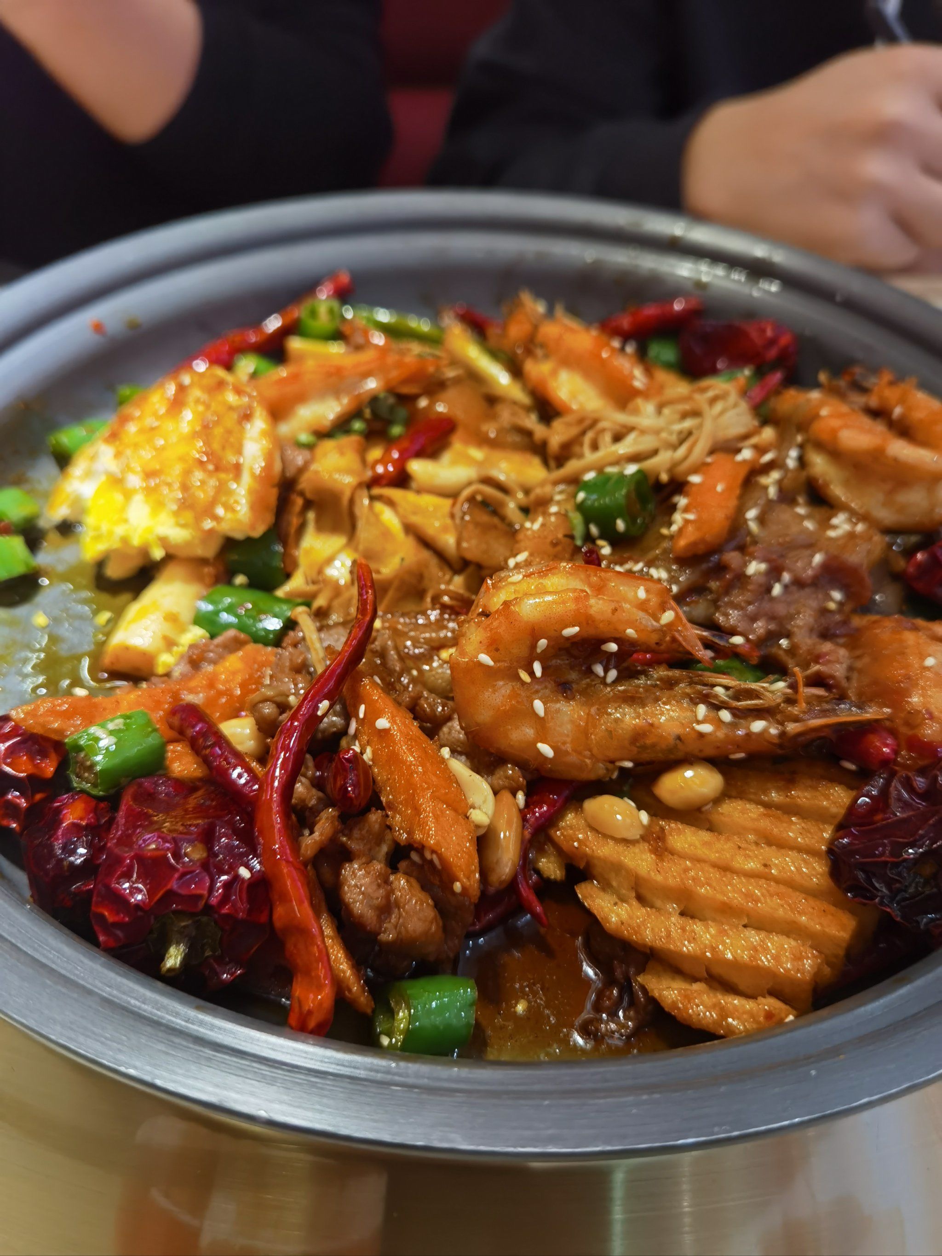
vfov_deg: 65.3
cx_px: 471
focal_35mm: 27
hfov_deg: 51.4
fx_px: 980
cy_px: 628
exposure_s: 1/100
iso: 50
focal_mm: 6.71
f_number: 1.9
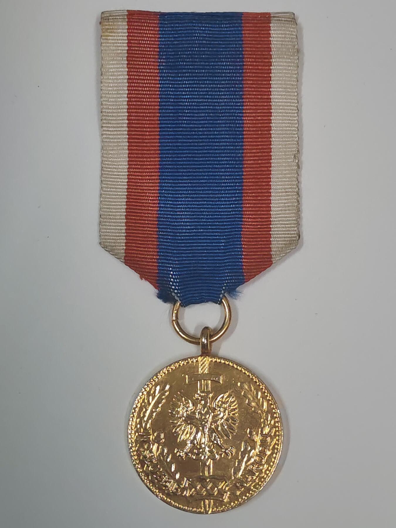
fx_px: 1037
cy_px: 264
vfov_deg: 28.6
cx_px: 198
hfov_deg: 21.6
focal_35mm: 68
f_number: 1.95
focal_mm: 5.52
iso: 640
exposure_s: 1/50
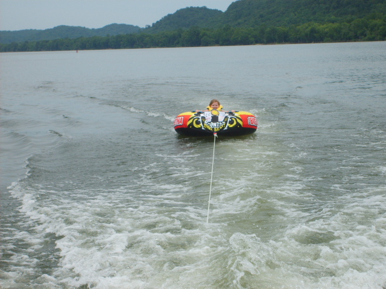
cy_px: 144
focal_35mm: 105
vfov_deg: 14.1
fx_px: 1171
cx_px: 193
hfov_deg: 18.7
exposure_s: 1/750
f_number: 4.9
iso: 50
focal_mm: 17.4
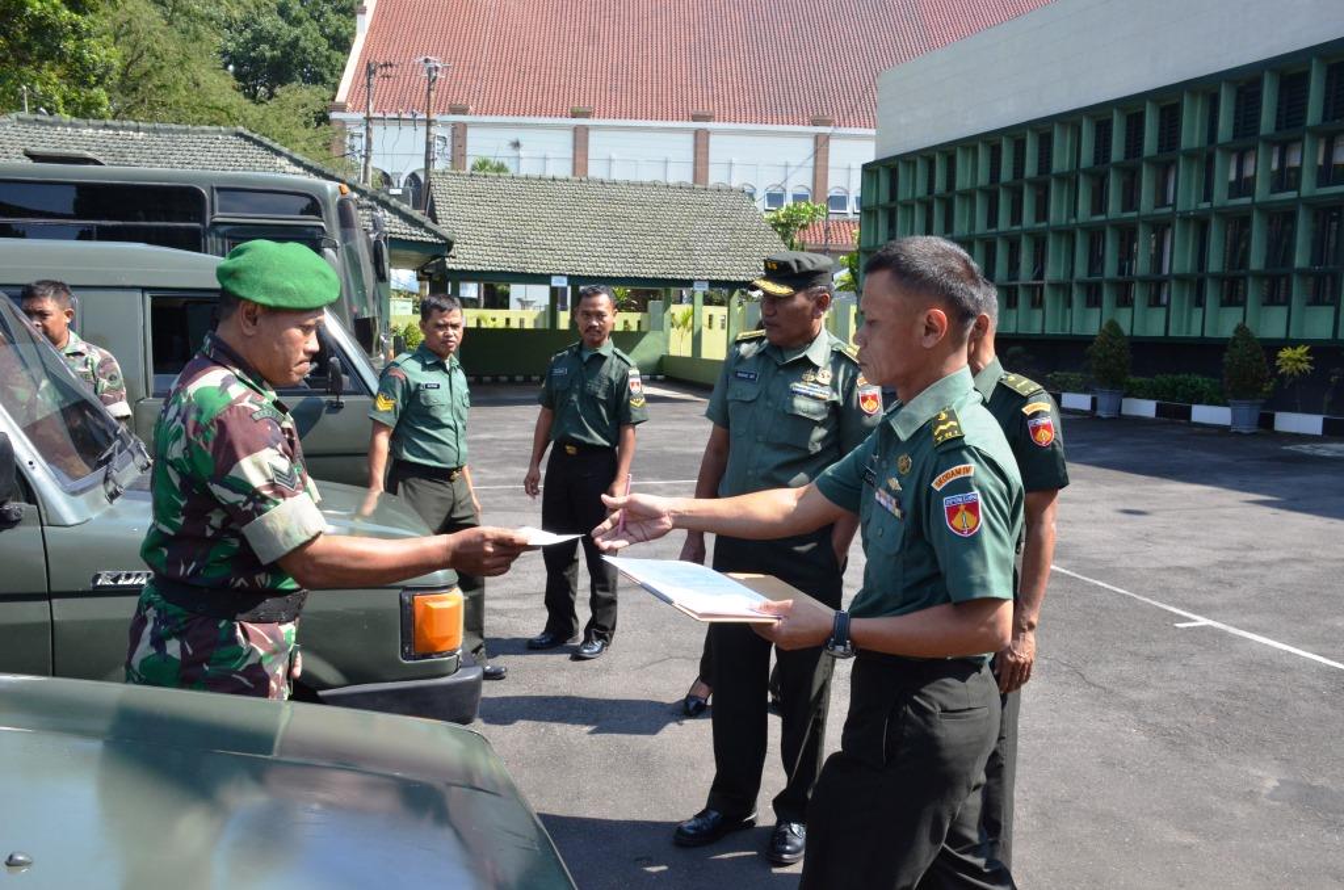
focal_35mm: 30
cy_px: 445
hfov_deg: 62.0
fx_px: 1118
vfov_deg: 43.4
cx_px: 672
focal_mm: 20
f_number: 11
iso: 800
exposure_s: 1/500
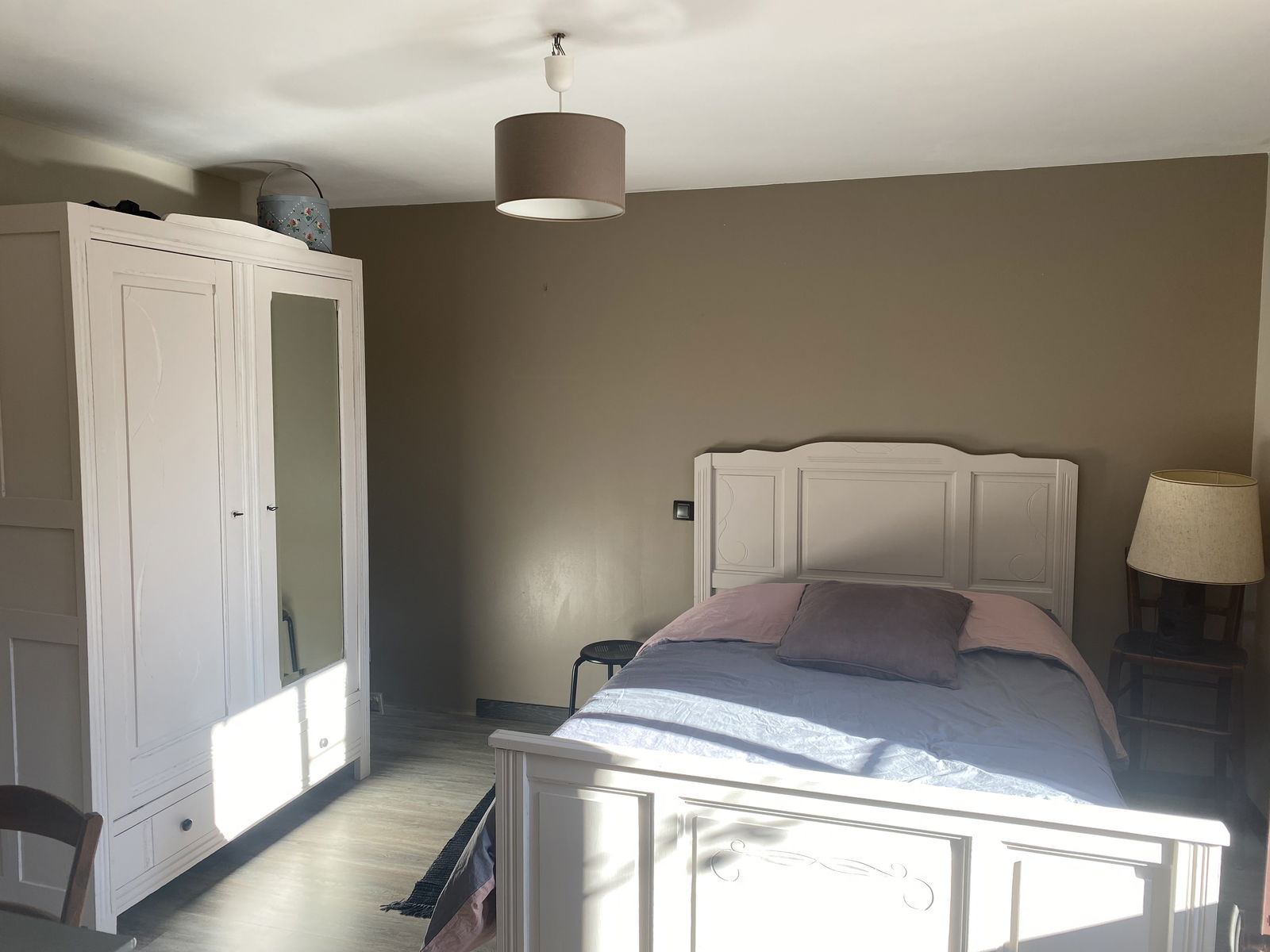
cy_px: 476
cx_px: 635
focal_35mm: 26
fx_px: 954
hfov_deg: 67.3
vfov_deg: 53.1
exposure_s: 1/122
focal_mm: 4.25
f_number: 1.8
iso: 32
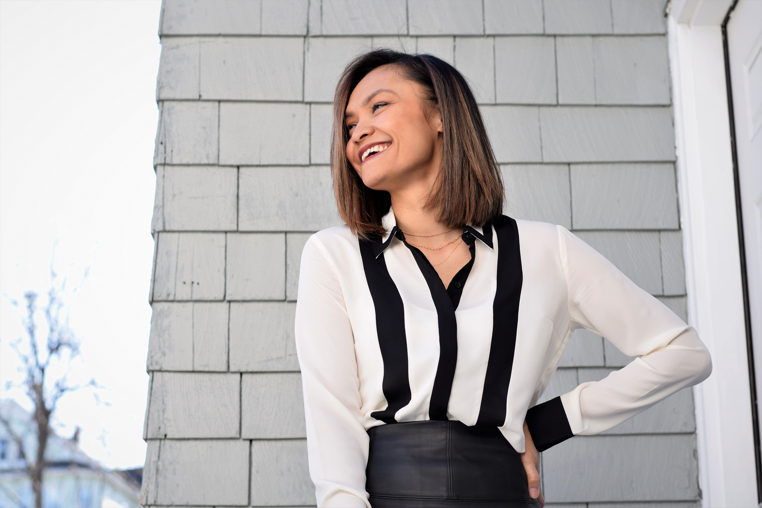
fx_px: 1587
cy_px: 254
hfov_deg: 27.0
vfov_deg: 18.2
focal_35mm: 75
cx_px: 381
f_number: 3.5
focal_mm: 50
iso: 100
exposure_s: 1/200
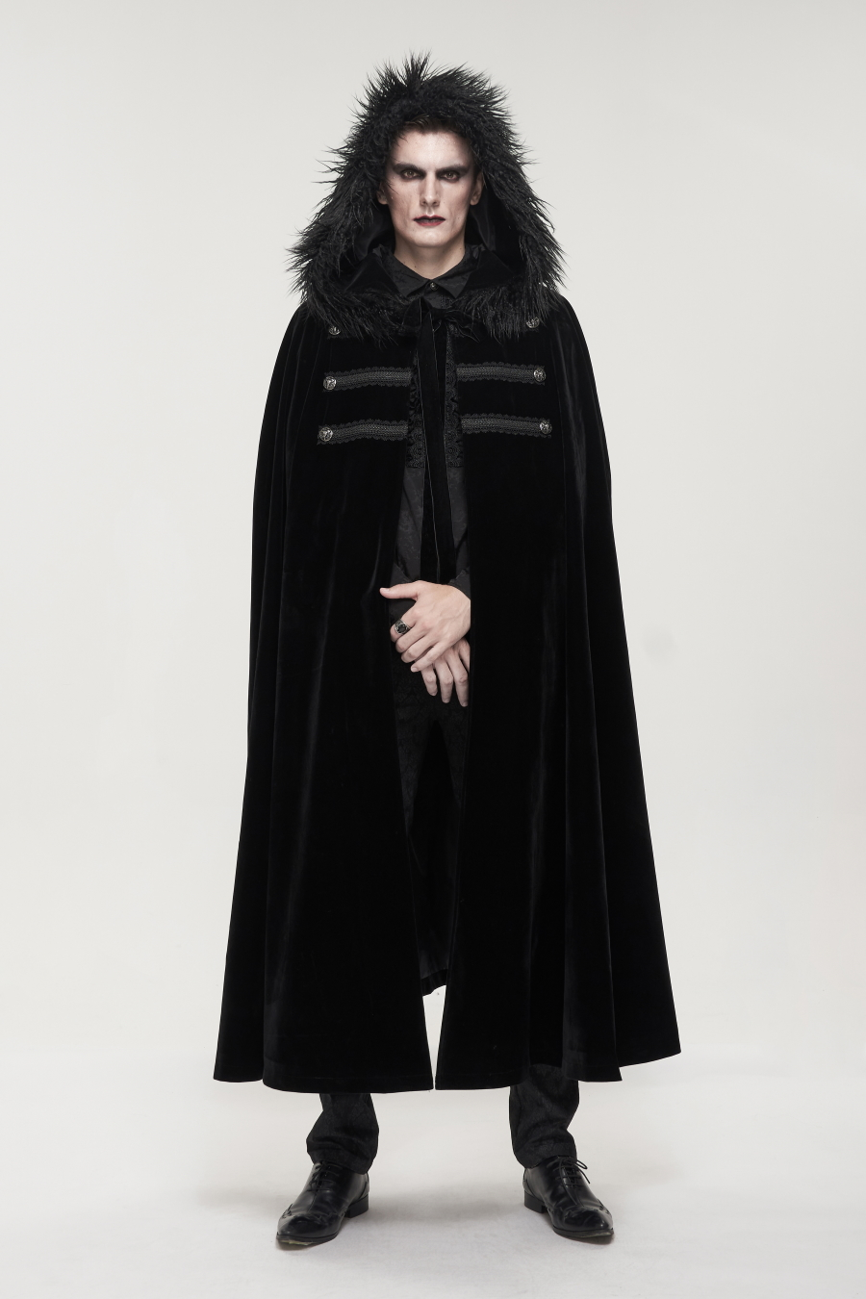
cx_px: 433
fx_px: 1732
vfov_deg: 41.1
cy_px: 650
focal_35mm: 48
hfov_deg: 28.1
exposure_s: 1/125
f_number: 7.1
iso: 160
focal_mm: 32
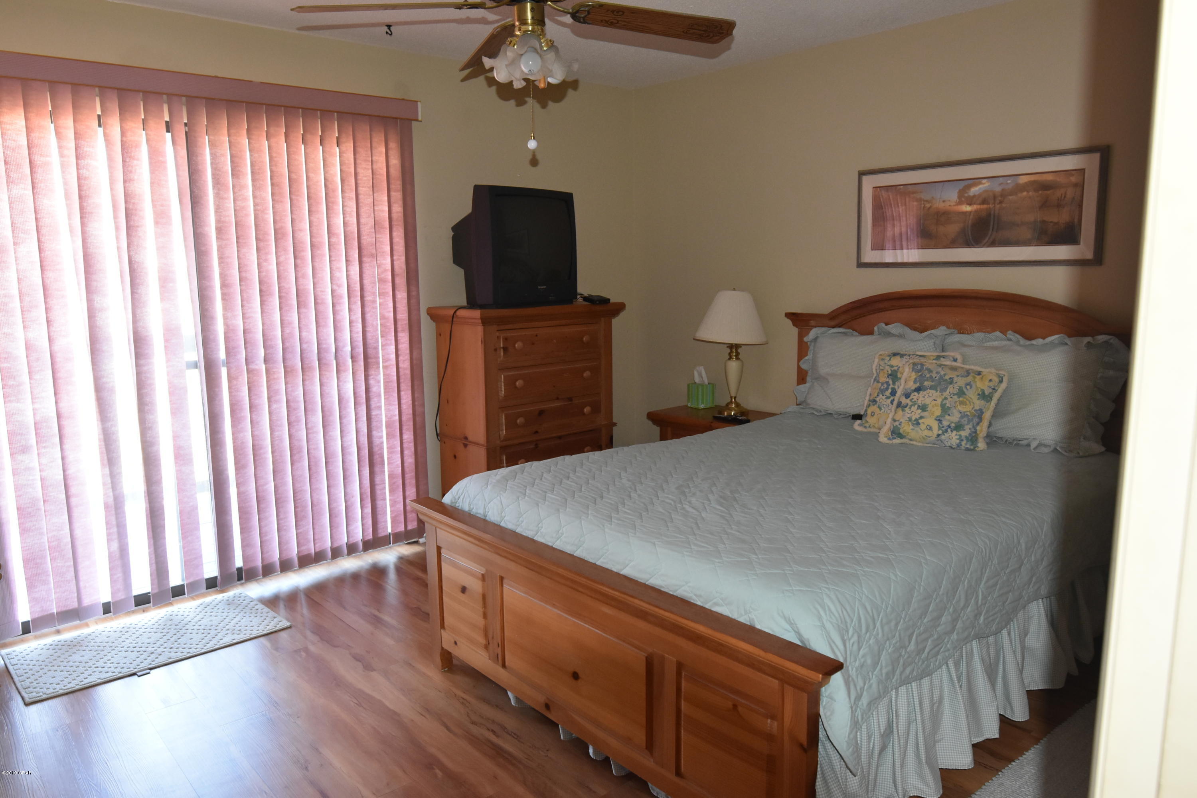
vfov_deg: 53.1
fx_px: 798
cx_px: 598
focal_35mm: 24
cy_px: 399
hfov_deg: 73.7
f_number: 4
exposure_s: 1/60
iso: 1100
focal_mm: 16
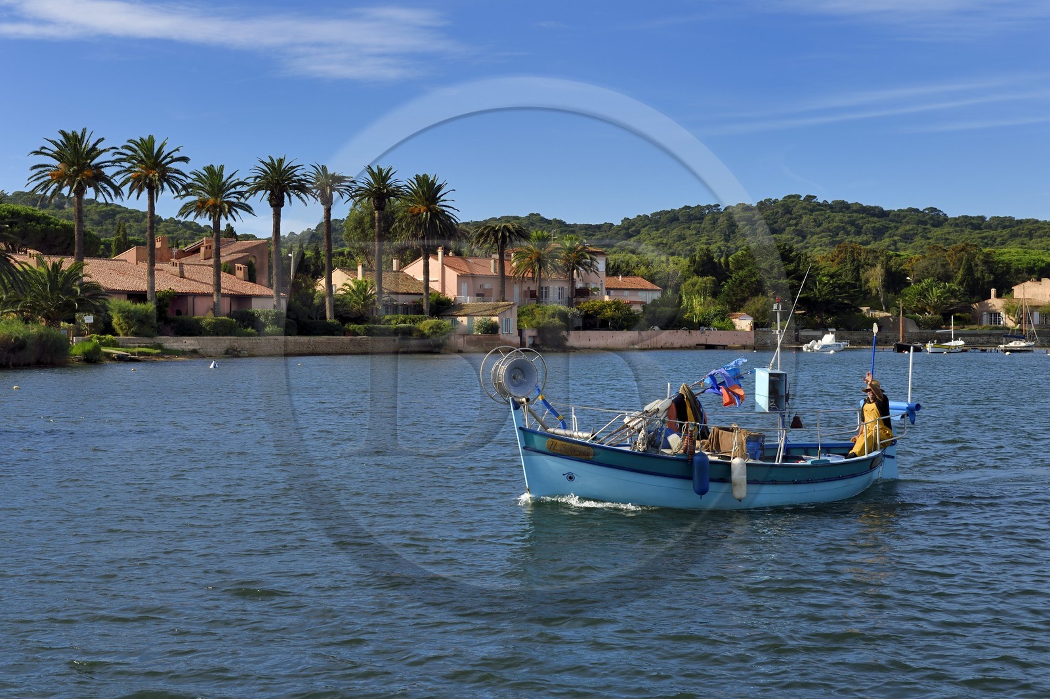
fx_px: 1632
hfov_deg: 35.7
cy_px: 350
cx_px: 525
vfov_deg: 24.2
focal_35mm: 56
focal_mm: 56
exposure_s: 1/320
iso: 200
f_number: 13
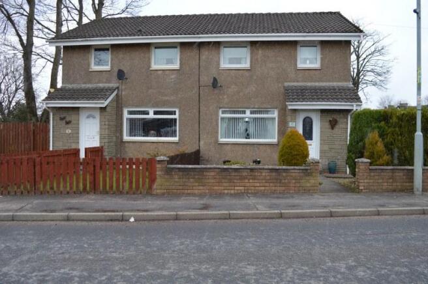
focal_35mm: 32
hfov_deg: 59.5
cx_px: 214
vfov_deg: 41.6
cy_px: 142
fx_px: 374
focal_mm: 21
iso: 110
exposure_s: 1/125
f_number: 5.6
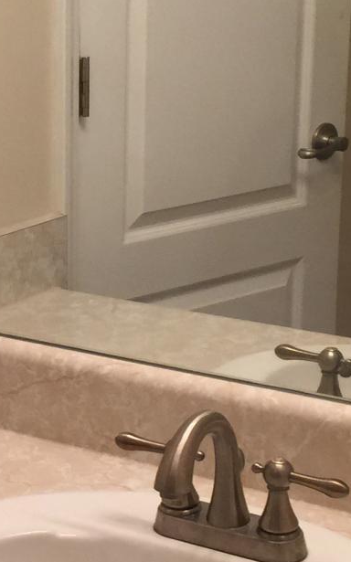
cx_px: -43
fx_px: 1532
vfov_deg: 20.8
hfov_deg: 12.8
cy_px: 269
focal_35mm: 100
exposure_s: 1/15
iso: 32
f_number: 2.2
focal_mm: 4.15
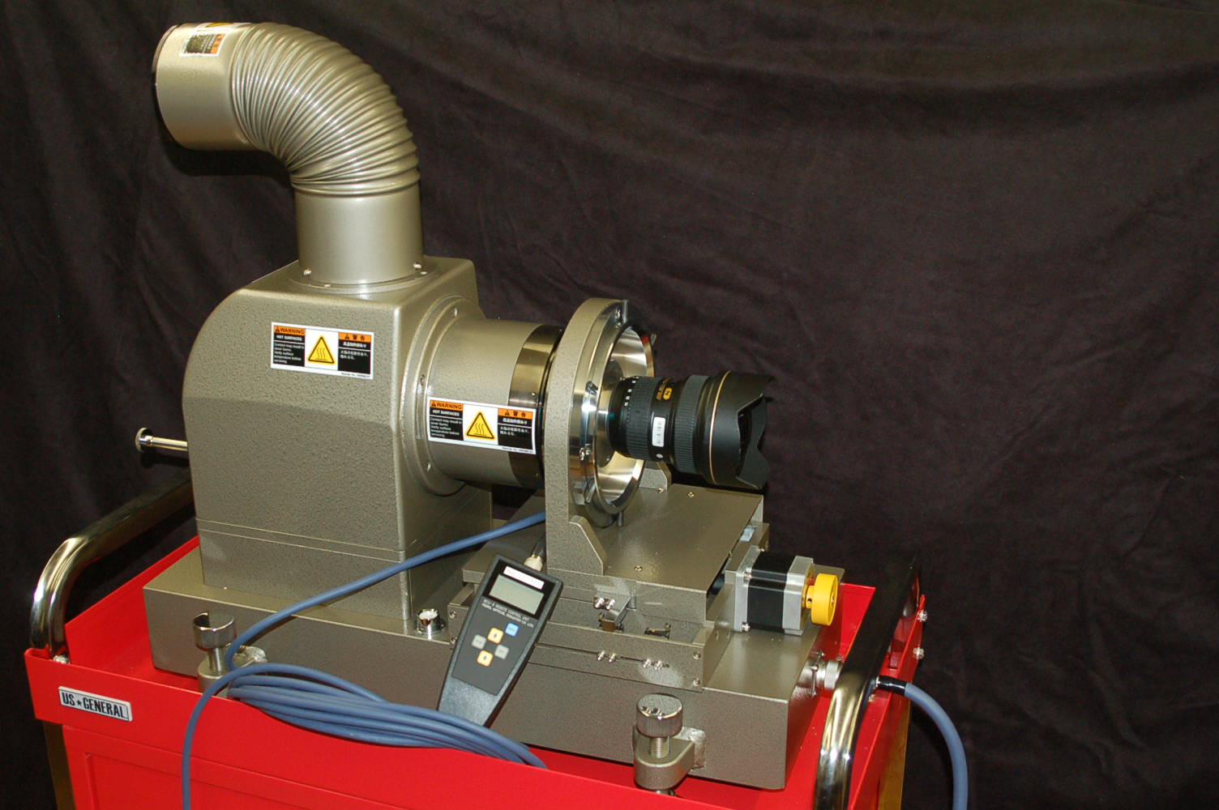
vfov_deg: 31.8
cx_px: 610
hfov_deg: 46.4
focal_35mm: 42
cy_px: 405
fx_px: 1421
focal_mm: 28
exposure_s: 1/60
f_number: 4.5
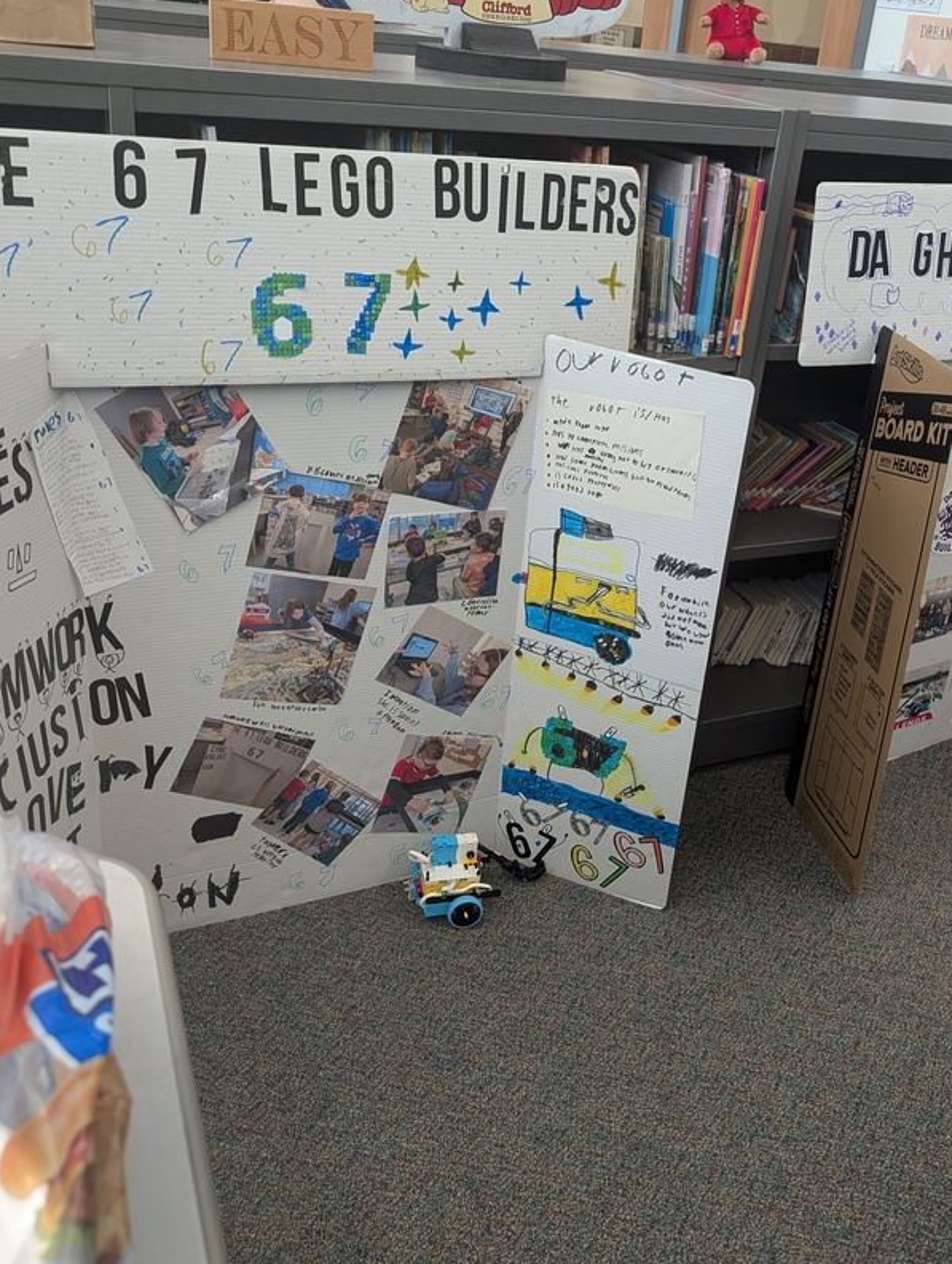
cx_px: 562
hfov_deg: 45.3
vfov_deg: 58.0
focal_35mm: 31
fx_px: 1134
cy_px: 539
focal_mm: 6.9
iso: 195
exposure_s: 1/198
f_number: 1.68
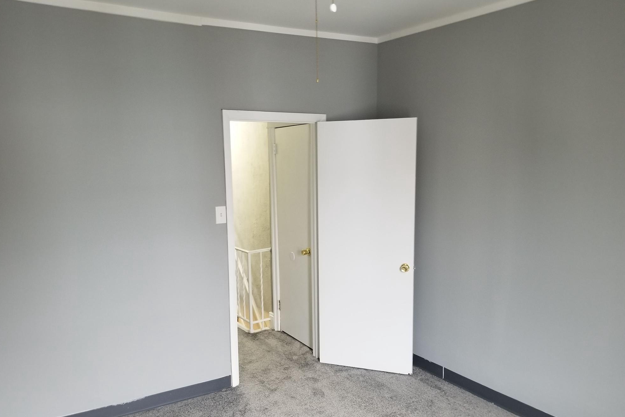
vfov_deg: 46.3
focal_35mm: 28
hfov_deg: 65.5
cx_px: 305
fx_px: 486
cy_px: 235
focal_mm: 4.3
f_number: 1.7
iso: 200
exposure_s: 1/19
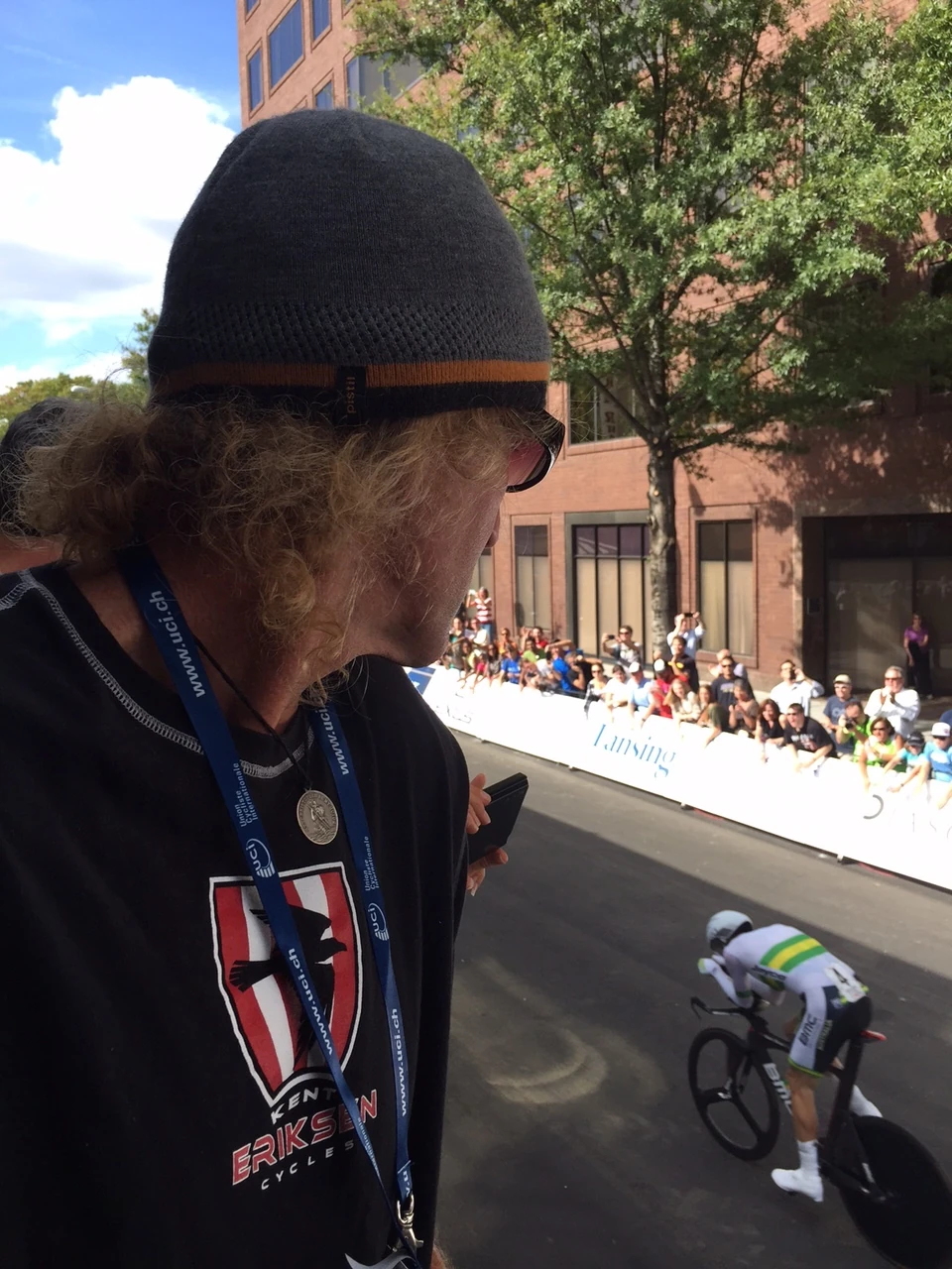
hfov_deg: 48.2
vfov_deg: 61.7
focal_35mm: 29
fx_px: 1063
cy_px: 634
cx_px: 476
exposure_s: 1/670
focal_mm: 4.15
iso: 32
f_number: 2.2
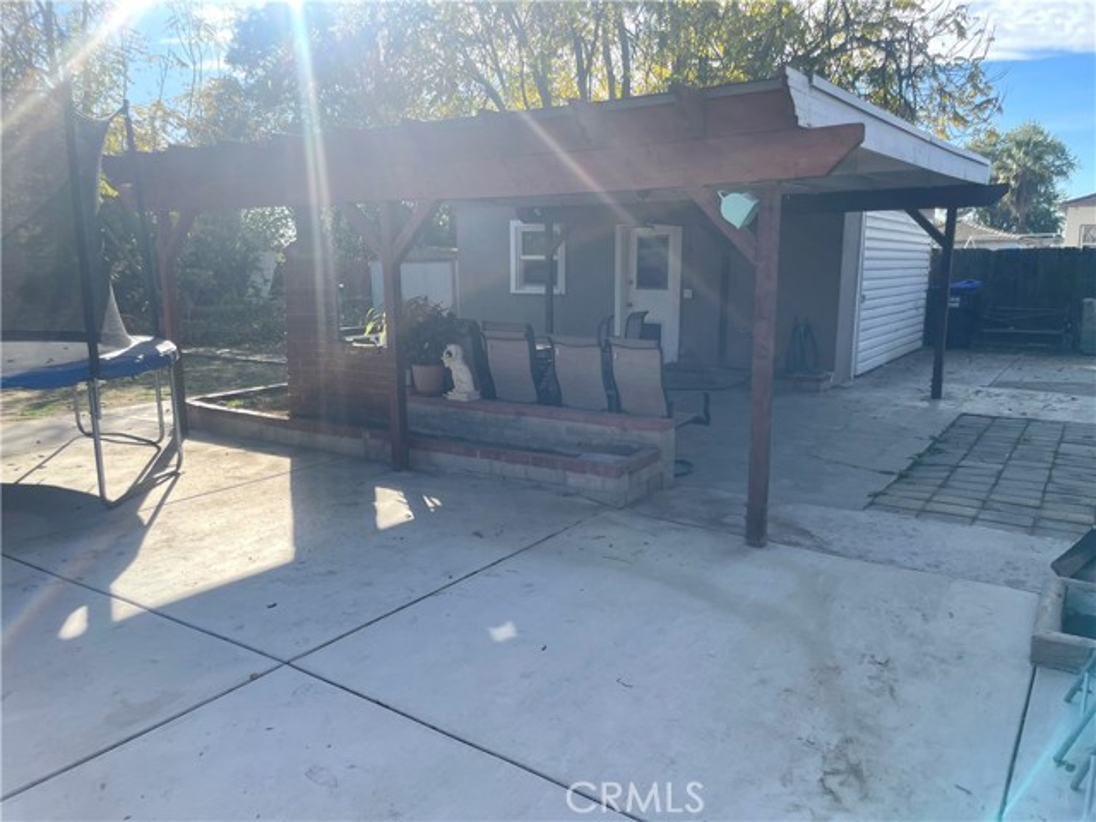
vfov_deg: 53.1
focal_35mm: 26
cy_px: 411
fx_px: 823
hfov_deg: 67.3
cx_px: 548
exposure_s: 1/1642
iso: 32
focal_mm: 4.2
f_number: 1.6
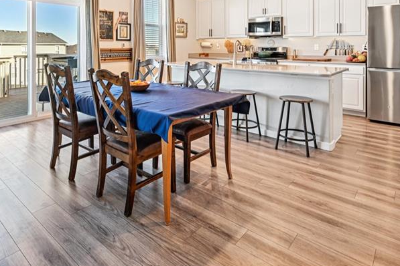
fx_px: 267
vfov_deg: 49.2
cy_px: 43
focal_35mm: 24
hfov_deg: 73.2
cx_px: 166
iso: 200
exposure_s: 1/15
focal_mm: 14
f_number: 8
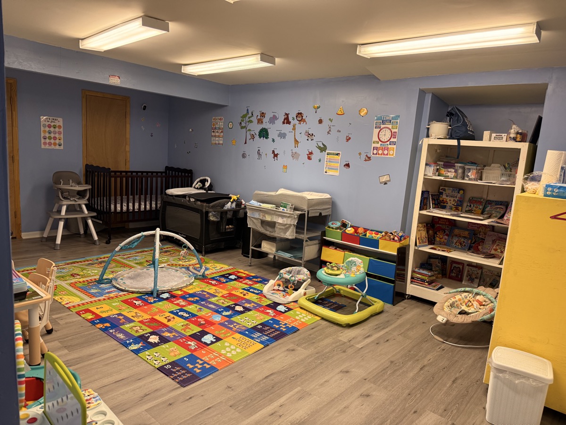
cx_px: 283
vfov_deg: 56.8
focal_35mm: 24
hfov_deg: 71.6
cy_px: 212
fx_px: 392
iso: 200
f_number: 1.78
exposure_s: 1/60
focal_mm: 6.76
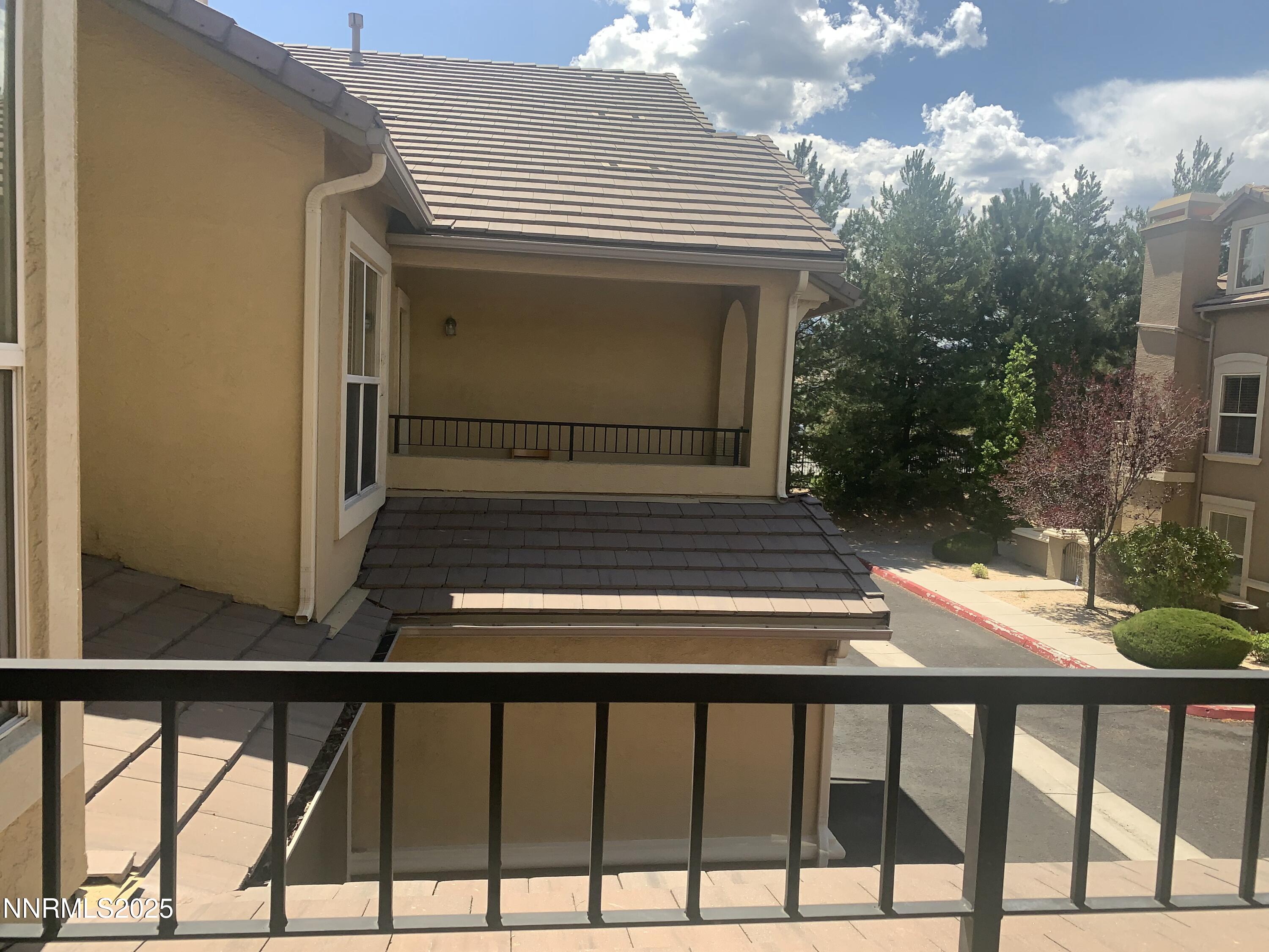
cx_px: 634
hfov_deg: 67.3
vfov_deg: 53.1
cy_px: 476
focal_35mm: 26
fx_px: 953
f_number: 1.8
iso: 25
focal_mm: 4.25
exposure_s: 1/2364
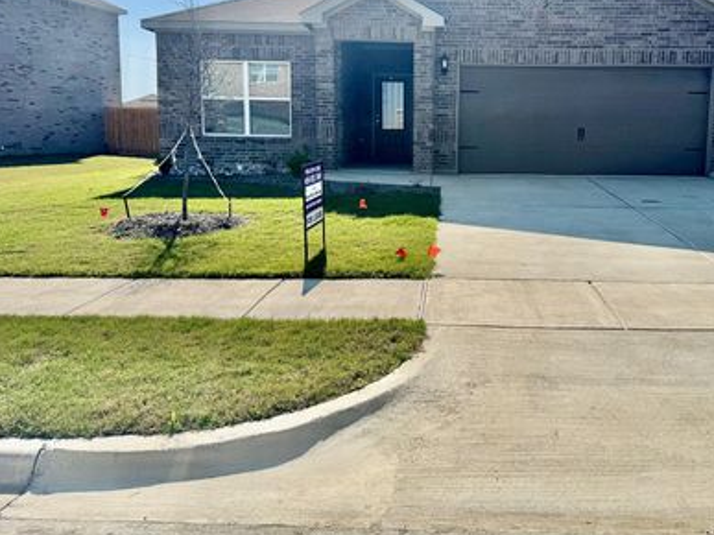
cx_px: 445
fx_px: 639
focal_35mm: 31
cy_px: 204
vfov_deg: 45.1
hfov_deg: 57.7
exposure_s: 1/12346
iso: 80
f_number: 1.78
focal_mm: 6.76
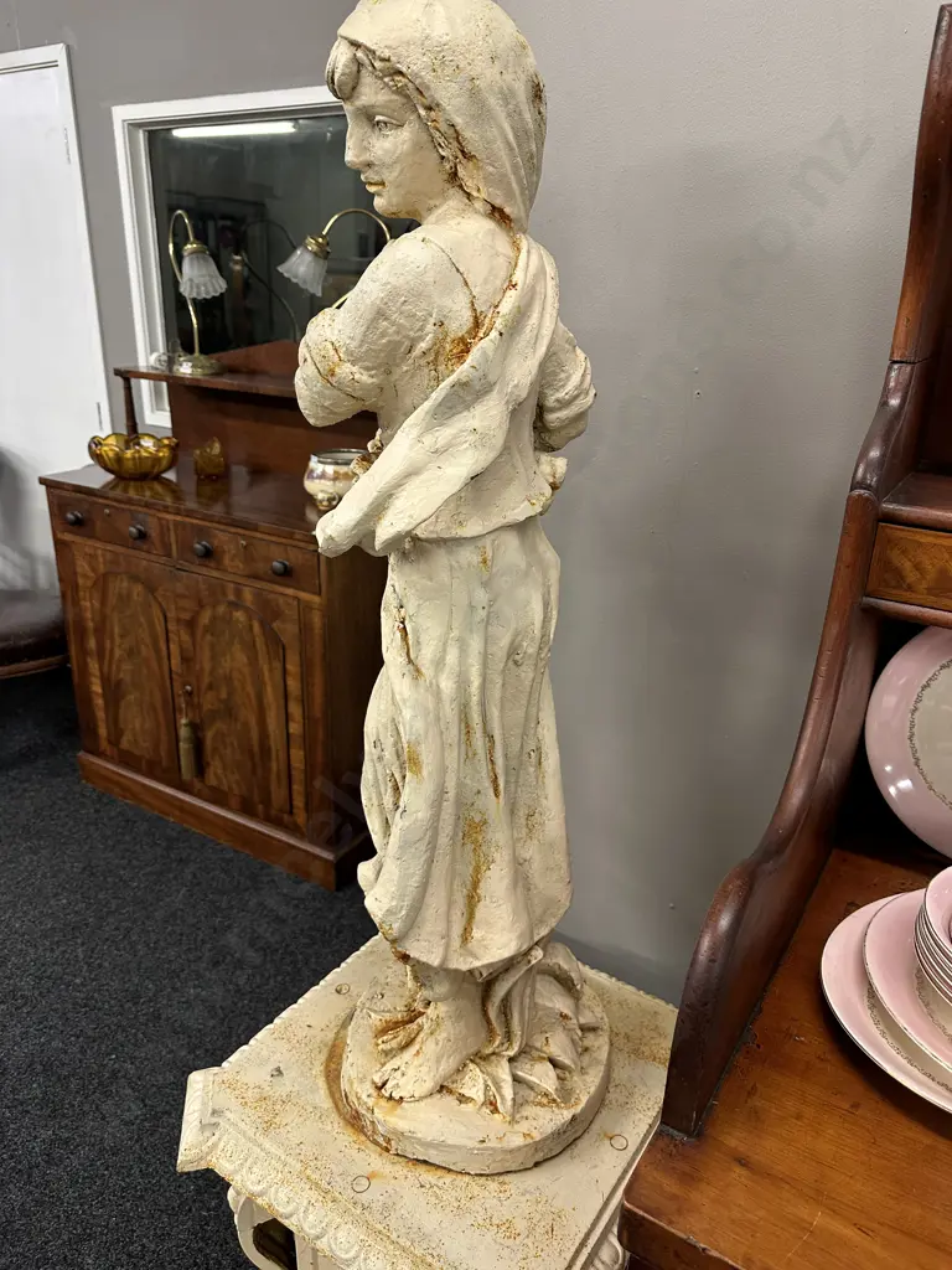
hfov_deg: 56.8
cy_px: 635
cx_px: 476
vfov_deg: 71.6
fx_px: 880
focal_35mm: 24
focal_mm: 6.86
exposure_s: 1/100
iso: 160
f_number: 1.78
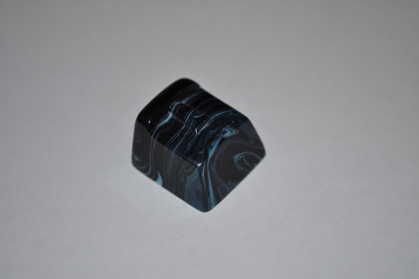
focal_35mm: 82
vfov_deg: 16.5
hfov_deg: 24.6
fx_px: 959
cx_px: 210
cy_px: 140
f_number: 5.6
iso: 200
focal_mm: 55
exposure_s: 1/200
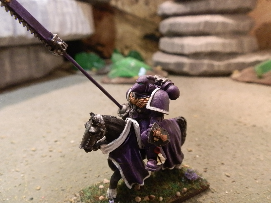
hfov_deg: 63.4
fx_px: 219
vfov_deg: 49.7
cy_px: 102
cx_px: 136
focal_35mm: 28
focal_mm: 5
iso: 400
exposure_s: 1/40
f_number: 3.1
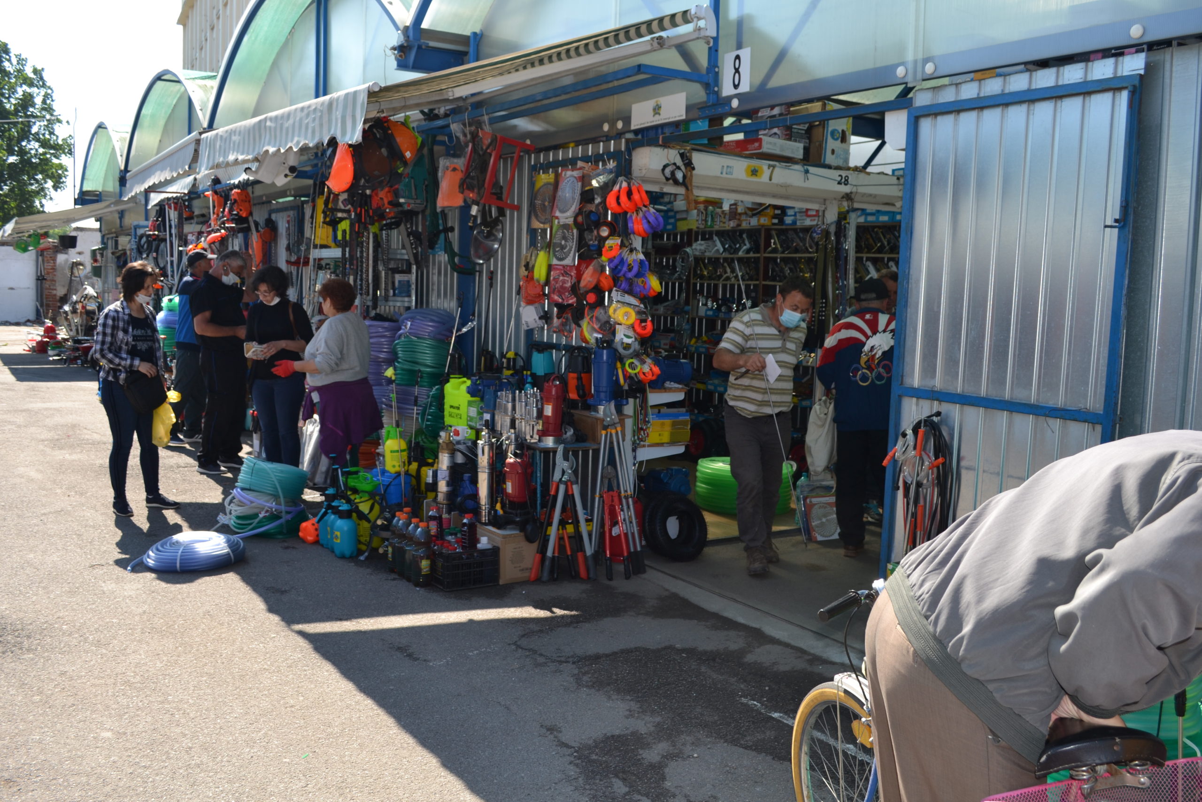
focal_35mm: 33
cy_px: 401
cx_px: 601
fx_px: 1102
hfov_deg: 57.2
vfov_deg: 40.0
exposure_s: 1/200
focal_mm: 22
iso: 100
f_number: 5.6
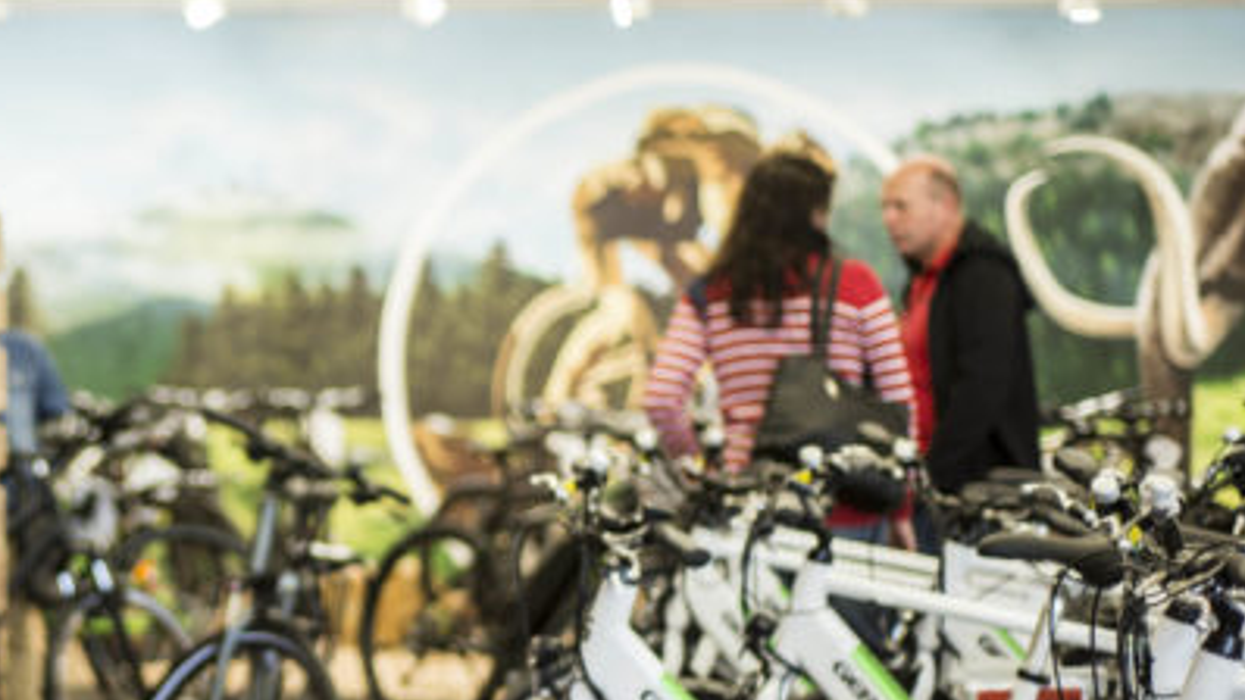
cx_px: 56
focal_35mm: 101
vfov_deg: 12.0
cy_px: 436
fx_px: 3335
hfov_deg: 20.6
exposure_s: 1/160
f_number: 1.8
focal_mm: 50
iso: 400
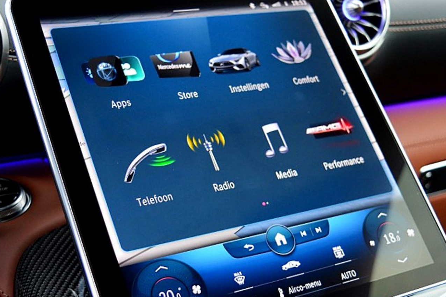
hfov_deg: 33.0
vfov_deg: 22.3
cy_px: 169
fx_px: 752
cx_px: 235
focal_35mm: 61
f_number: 4.2
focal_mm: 27
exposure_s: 1/60
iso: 800
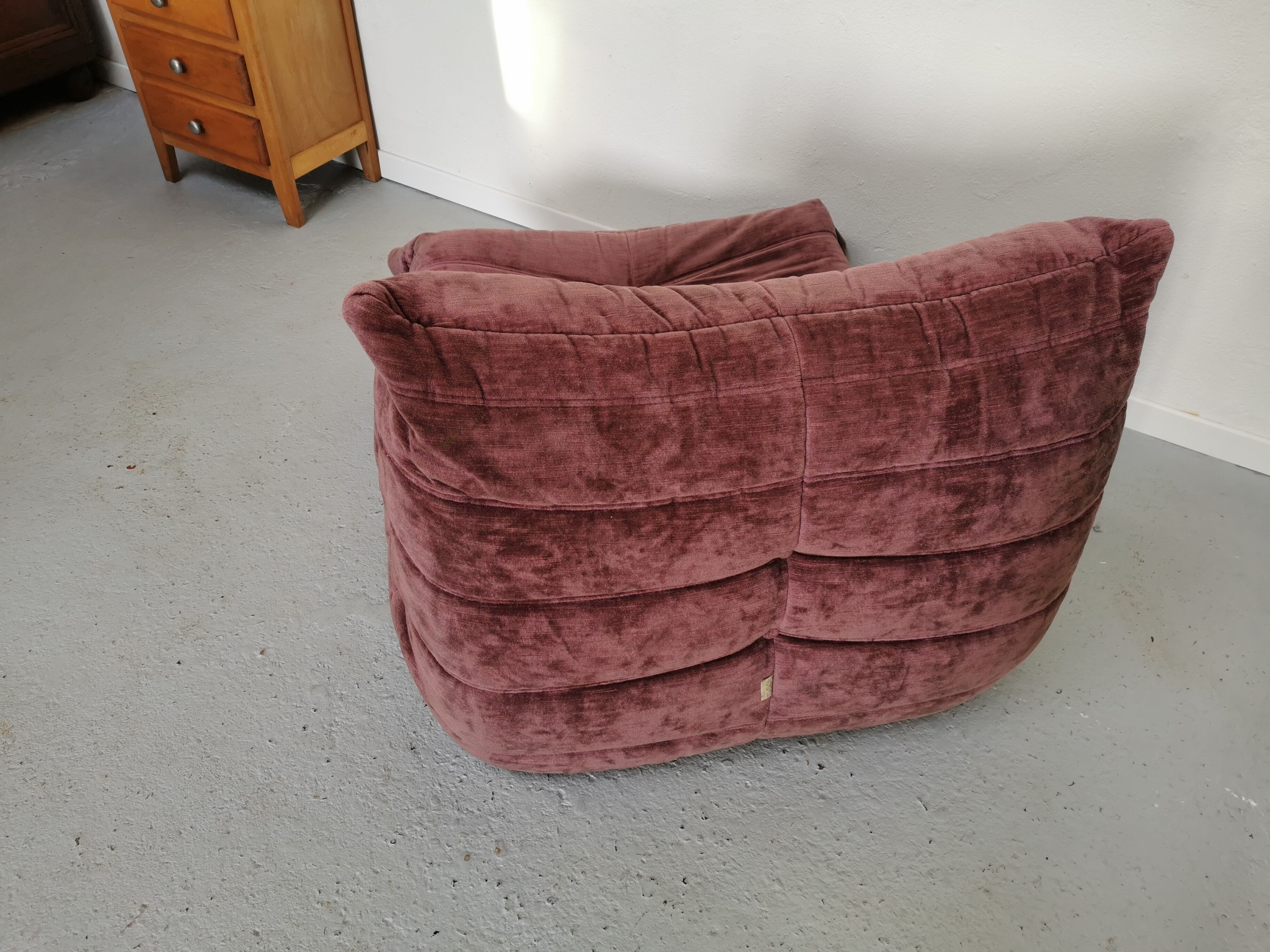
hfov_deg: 65.3
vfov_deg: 51.4
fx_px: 991
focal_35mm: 27
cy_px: 476
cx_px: 635
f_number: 1.8
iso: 80
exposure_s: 1/100
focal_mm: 5.58
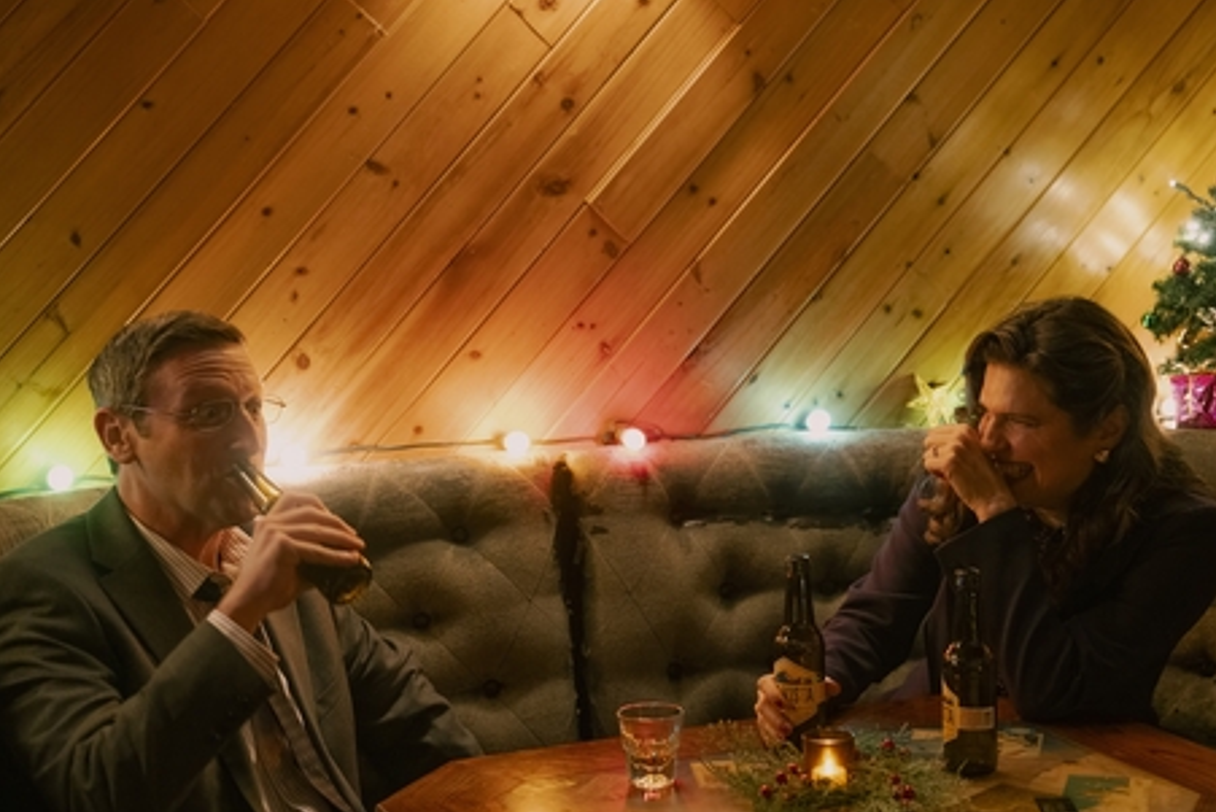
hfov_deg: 33.4
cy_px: 499
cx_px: 642
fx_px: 2027
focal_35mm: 60
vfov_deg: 22.6
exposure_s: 1/60
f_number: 2.8
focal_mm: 48
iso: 5000
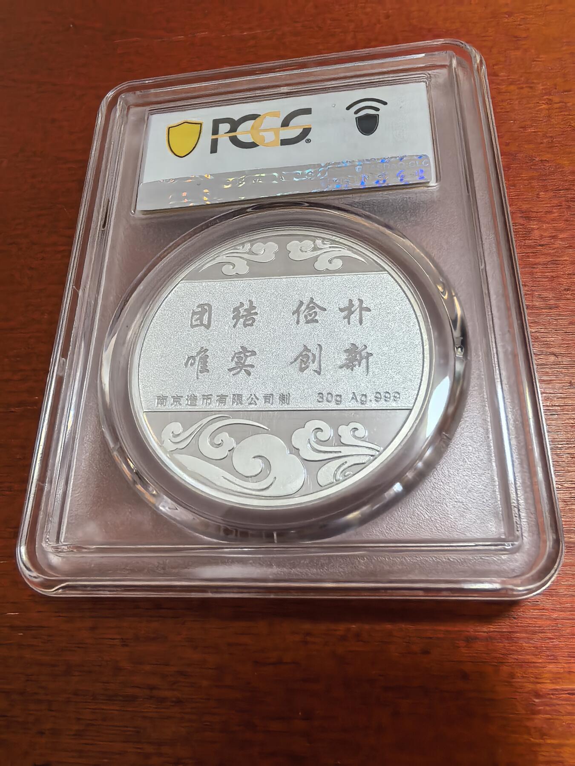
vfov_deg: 71.6
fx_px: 532
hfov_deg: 56.8
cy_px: 383
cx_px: 288
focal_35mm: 24
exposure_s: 1/33.3
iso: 320
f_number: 2.2
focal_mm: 1.68
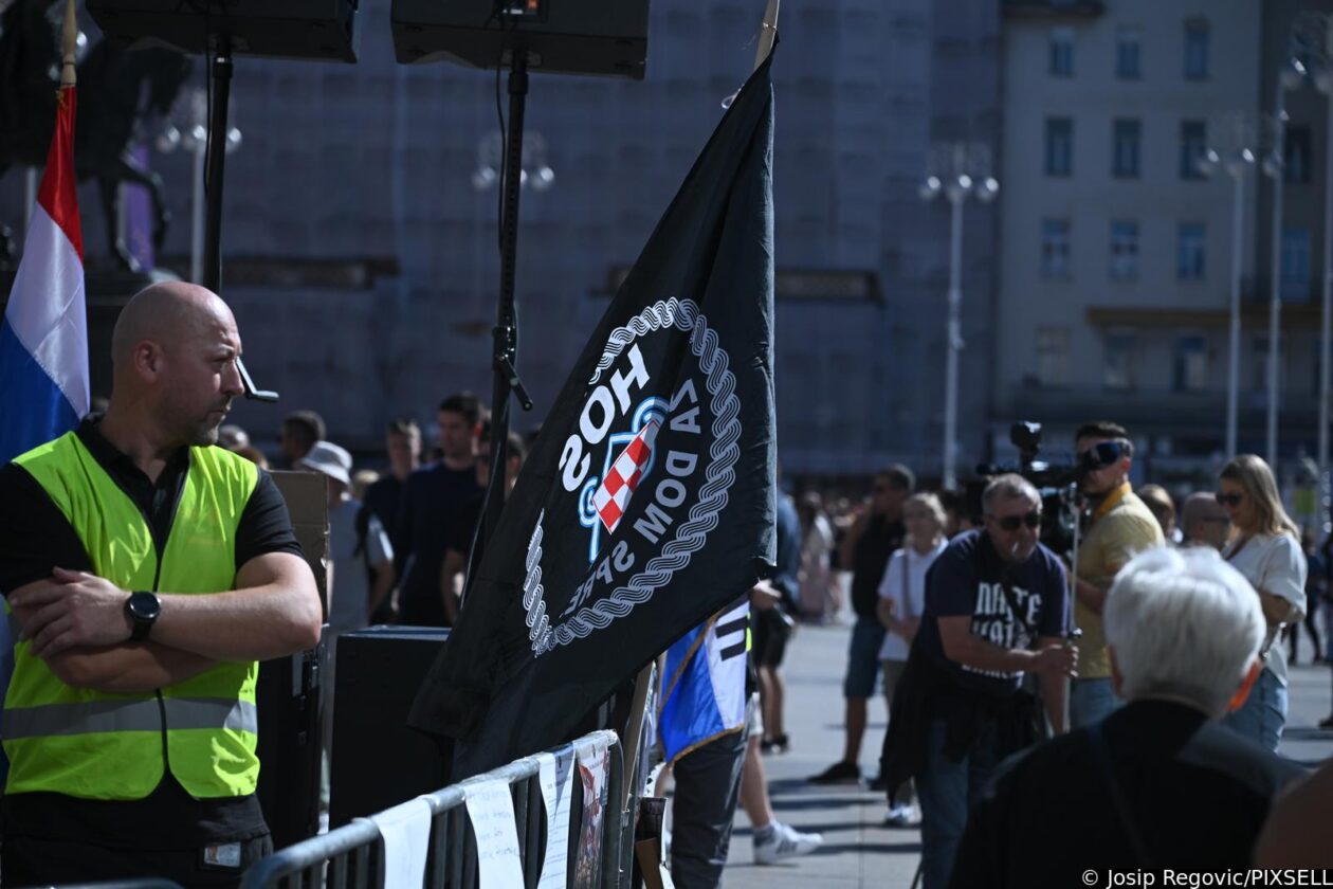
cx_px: 666
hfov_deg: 20.6
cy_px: 444
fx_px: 3665
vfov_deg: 13.8
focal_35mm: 99
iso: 400
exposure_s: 1/6400
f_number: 4
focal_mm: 99
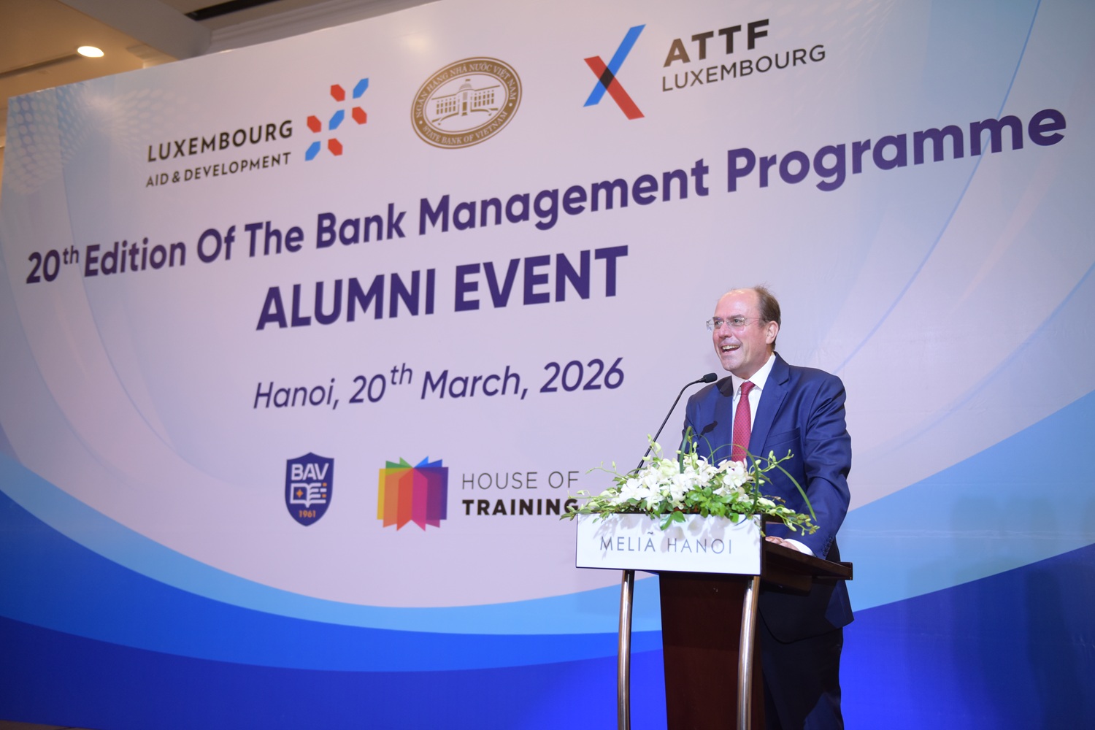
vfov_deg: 35.1
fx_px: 1156
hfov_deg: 50.7
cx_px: 548
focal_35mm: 38
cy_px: 365
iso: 800
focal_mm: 38
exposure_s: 1/125
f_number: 2.8
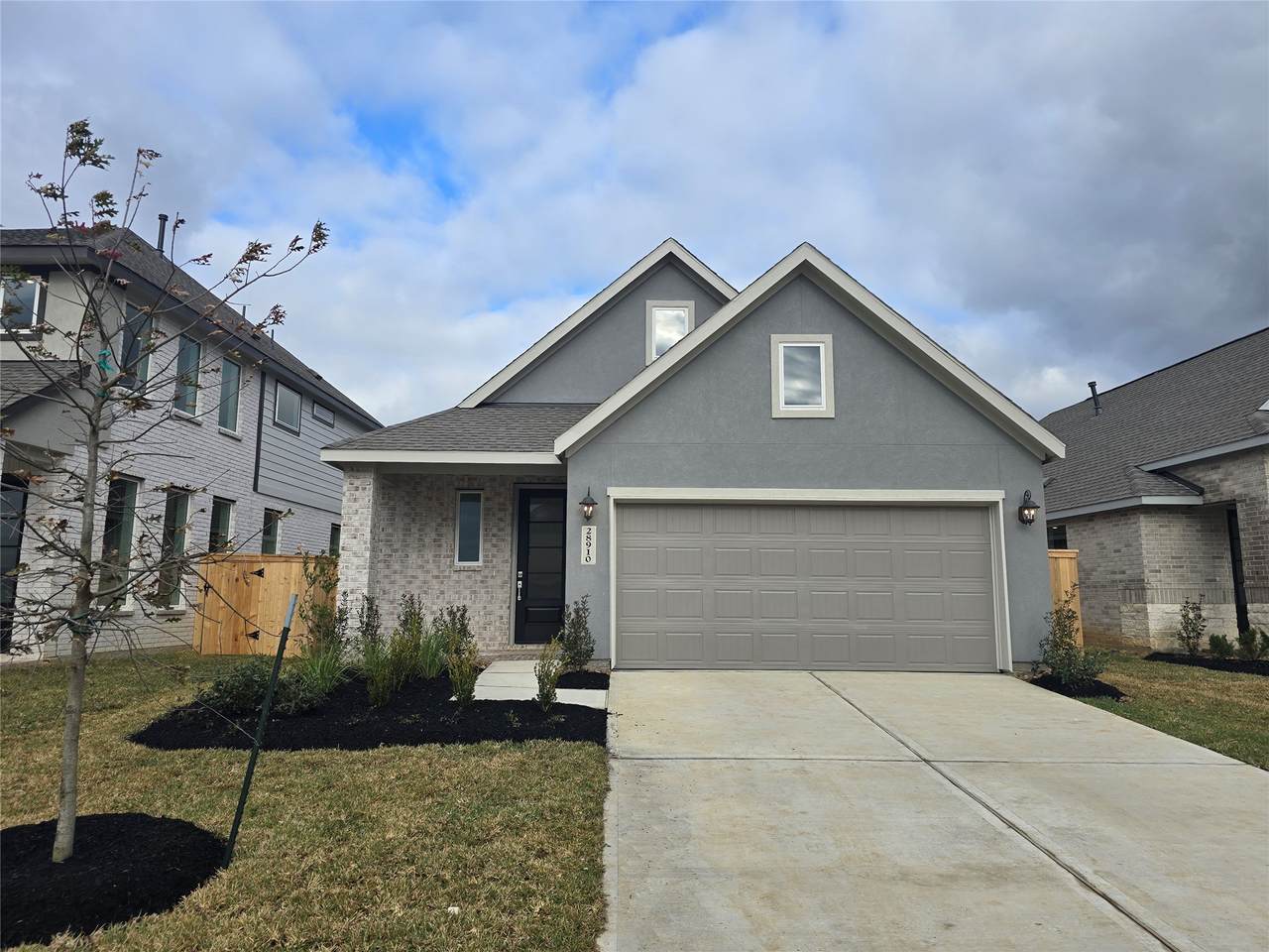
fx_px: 843
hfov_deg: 73.9
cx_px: 634
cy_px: 476
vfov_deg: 58.9
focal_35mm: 23
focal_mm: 6.3
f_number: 1.7
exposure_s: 1/707
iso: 12
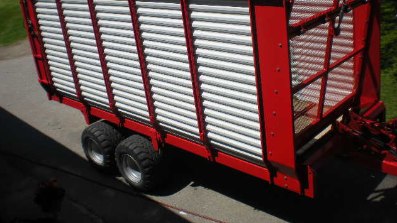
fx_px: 442
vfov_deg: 28.2
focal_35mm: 42
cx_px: 198
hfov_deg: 48.4
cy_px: 78
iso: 64
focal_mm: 6.3
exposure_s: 1/896
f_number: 4.6
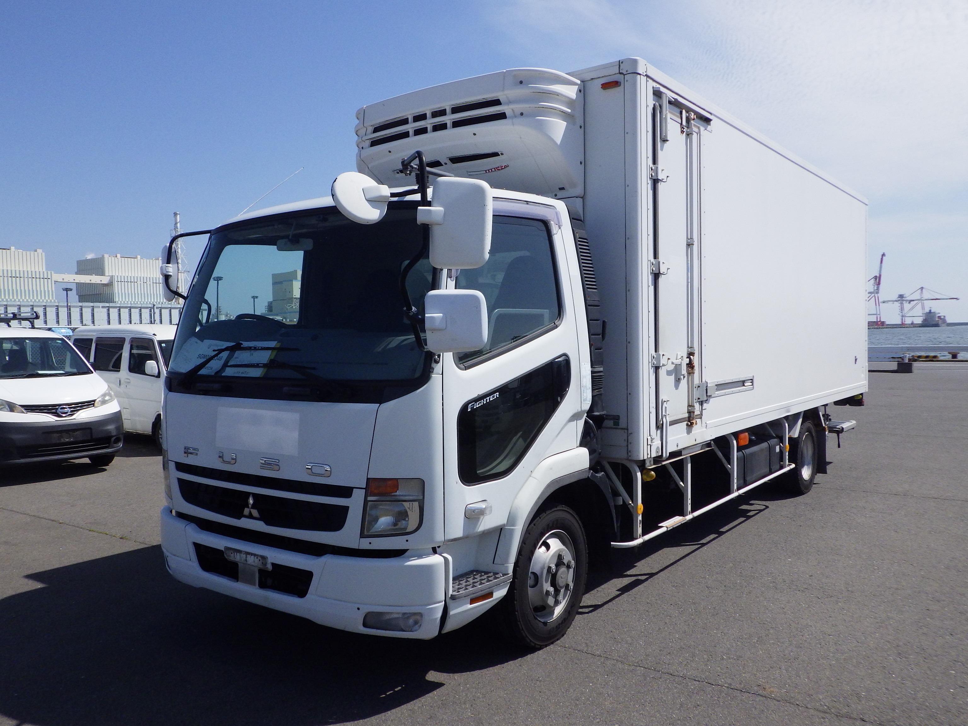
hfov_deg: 63.4
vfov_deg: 49.7
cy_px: 363
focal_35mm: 28
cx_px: 484
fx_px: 783
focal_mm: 5
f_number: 4.2
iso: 250
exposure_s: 1/2500
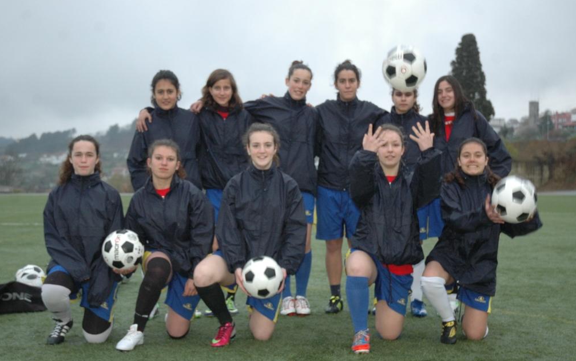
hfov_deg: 34.5
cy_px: 192
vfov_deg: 22.0
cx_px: 291
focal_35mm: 59
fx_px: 926
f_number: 4.2
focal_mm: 38
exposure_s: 1/200
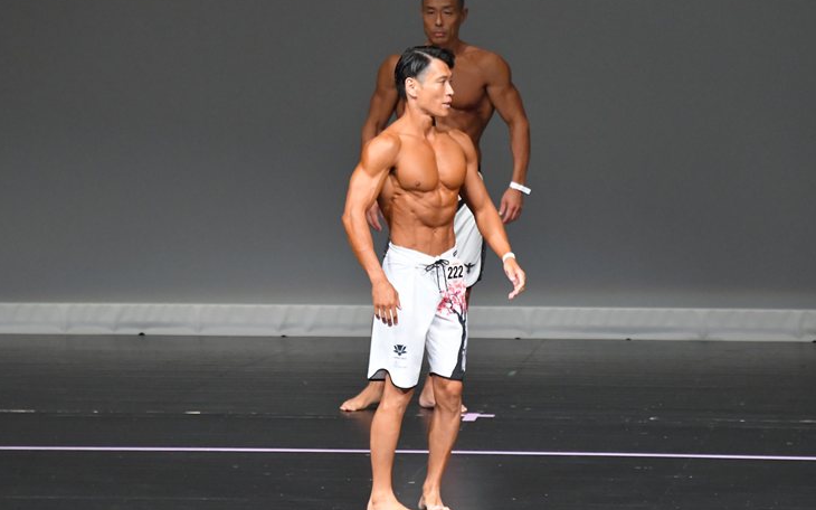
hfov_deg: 5.6
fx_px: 8294
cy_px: 254
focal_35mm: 373
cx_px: 410
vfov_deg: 3.5
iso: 5000
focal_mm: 230
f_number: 5.6
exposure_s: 1/400
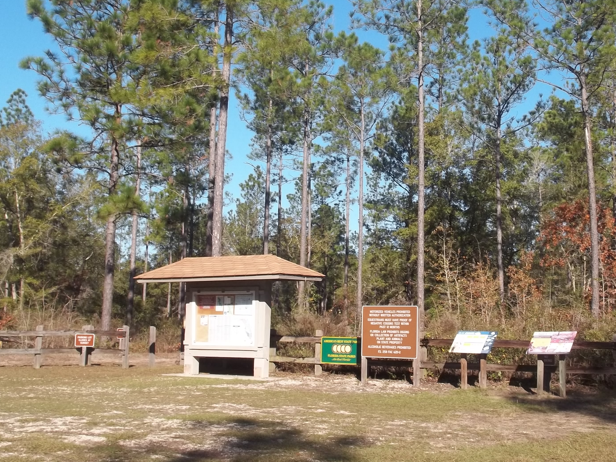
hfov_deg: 37.0
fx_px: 908
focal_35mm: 51
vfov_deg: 28.4
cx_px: 417
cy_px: 162
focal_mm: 5.9
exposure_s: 1/125
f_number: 8
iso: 64
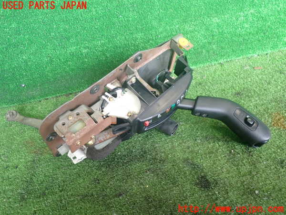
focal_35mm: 30
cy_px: 108
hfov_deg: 60.0
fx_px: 248
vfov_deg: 46.8
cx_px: 143
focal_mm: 5.4
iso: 200
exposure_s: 1/40
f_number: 2.3
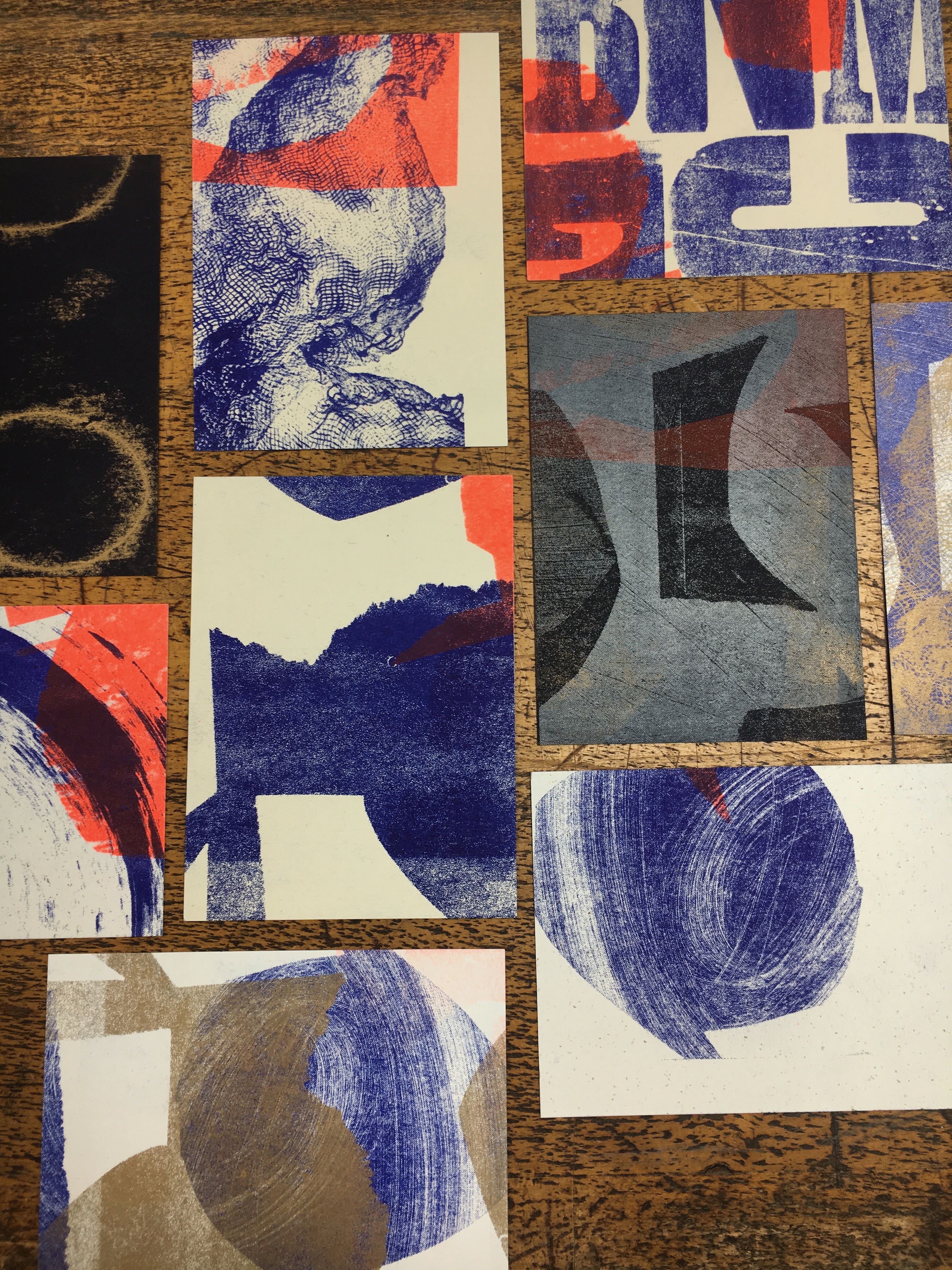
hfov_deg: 48.2
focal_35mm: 29
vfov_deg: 61.7
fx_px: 1063
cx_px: 476
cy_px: 635
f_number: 2.2
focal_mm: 4.15
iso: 25
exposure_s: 1/50
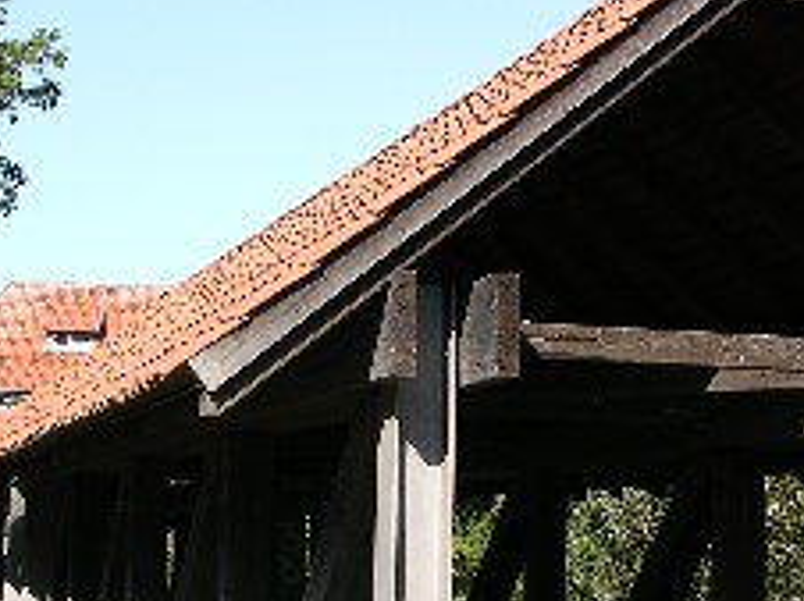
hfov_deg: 21.5
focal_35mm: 91
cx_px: 489
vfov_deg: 16.2
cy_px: 366
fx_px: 2111
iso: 50
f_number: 7.1
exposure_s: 1/83.4
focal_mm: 8.9
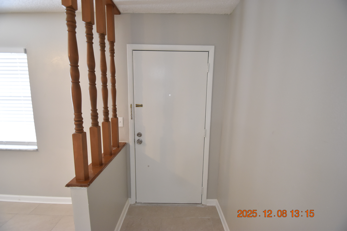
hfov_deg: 100.4
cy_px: 116
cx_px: 174
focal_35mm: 15
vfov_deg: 77.3
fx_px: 145
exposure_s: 1/90
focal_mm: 10
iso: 800
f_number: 3.5
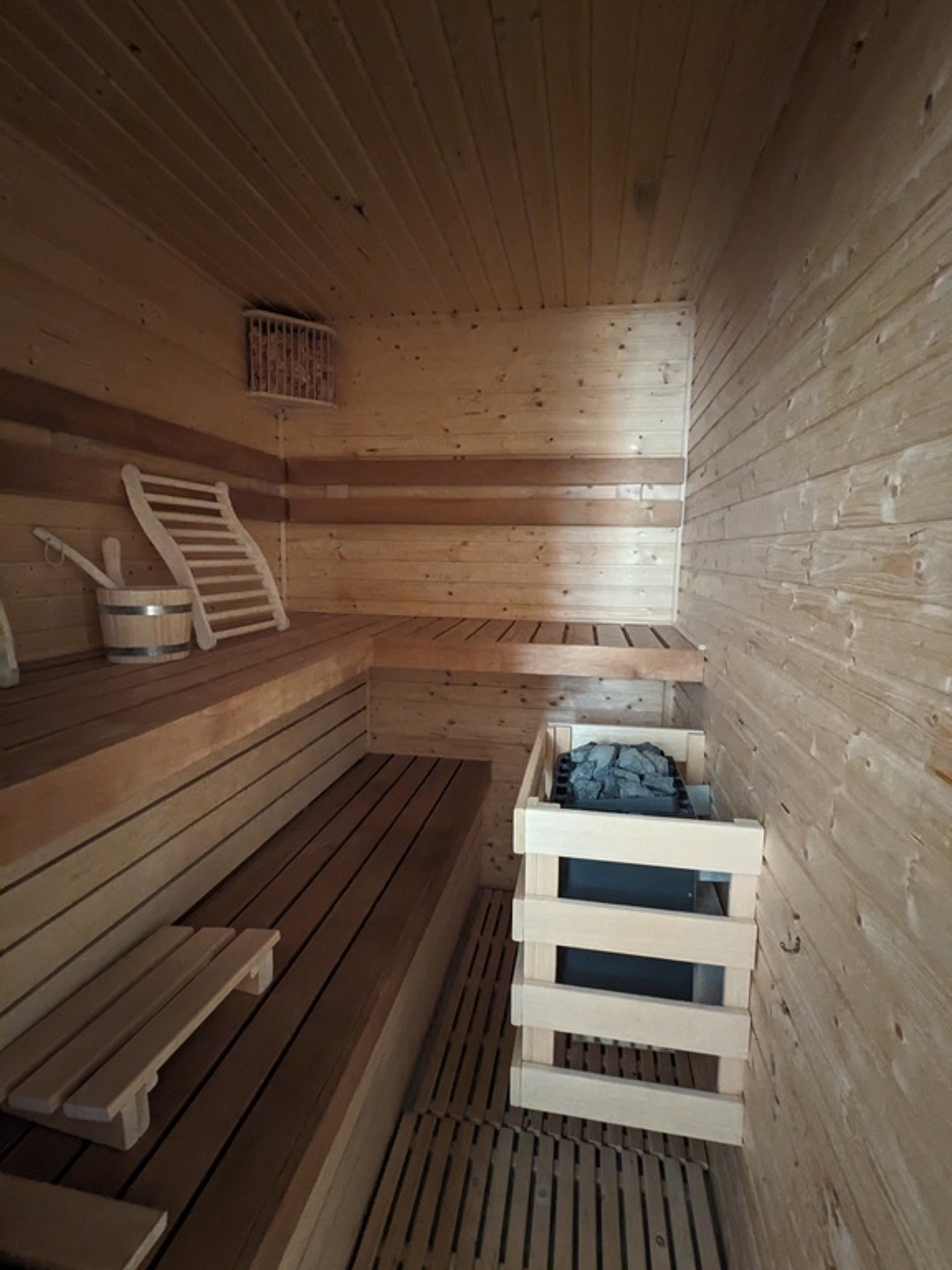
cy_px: 635
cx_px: 476
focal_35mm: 16
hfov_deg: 78.1
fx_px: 587
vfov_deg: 94.5
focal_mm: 2.35
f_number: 2.2
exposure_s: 1/3.7
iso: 1981
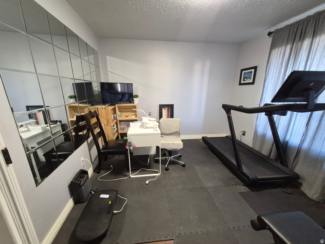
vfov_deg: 89.9
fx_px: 122
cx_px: 162
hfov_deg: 106.2
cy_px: 122
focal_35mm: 13
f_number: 2.2
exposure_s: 1/60
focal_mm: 1.74
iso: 640
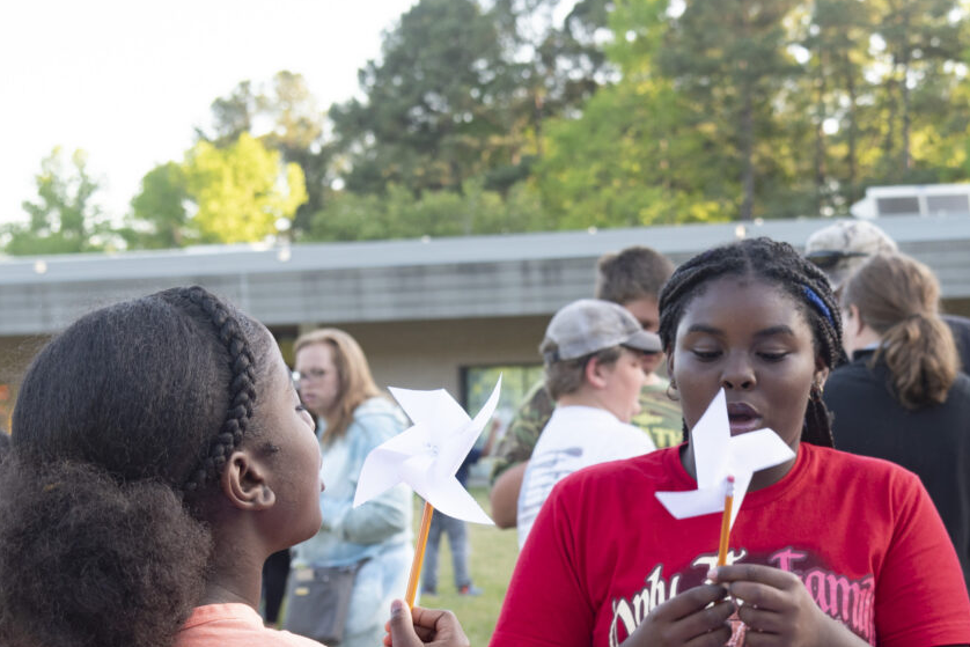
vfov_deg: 15.9
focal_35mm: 85
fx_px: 2291
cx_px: 654
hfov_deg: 23.8
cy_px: 580
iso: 180
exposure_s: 1/100
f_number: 5.6
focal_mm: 44
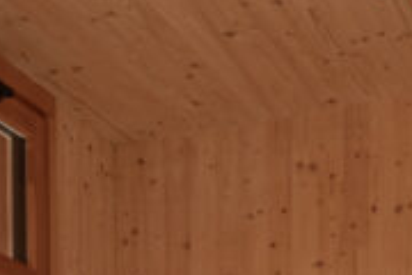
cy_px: 556
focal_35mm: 108
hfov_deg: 16.6
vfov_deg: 11.4
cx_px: 678
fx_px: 1236
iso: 100
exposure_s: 1/320
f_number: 9
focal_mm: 19
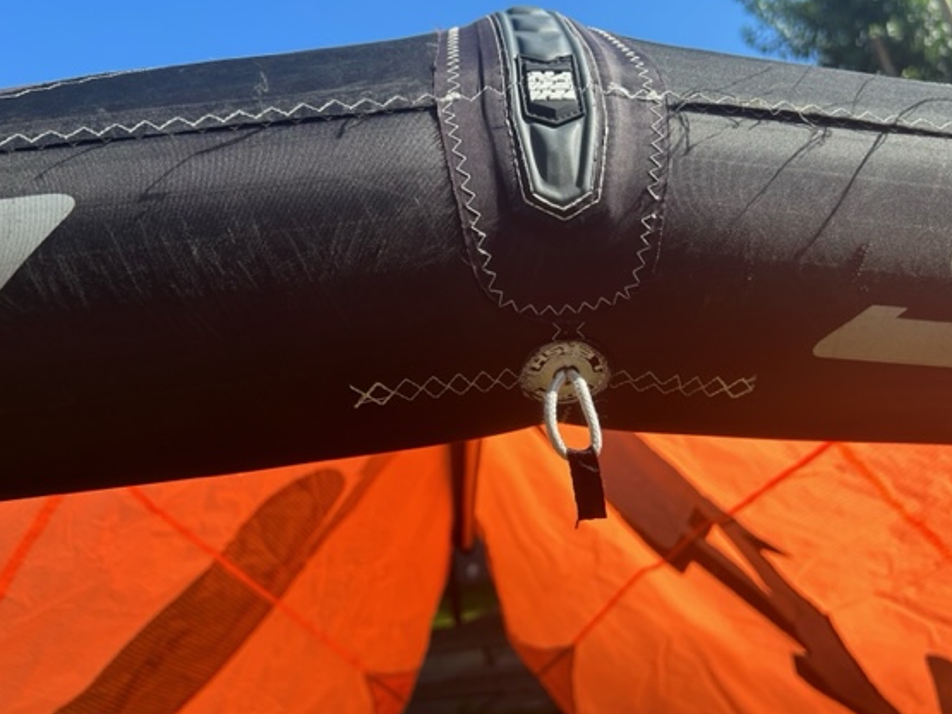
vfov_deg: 46.8
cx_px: 539
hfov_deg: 59.8
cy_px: 366
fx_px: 825
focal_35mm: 30
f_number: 1.5
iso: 50
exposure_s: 1/2123
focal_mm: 5.7
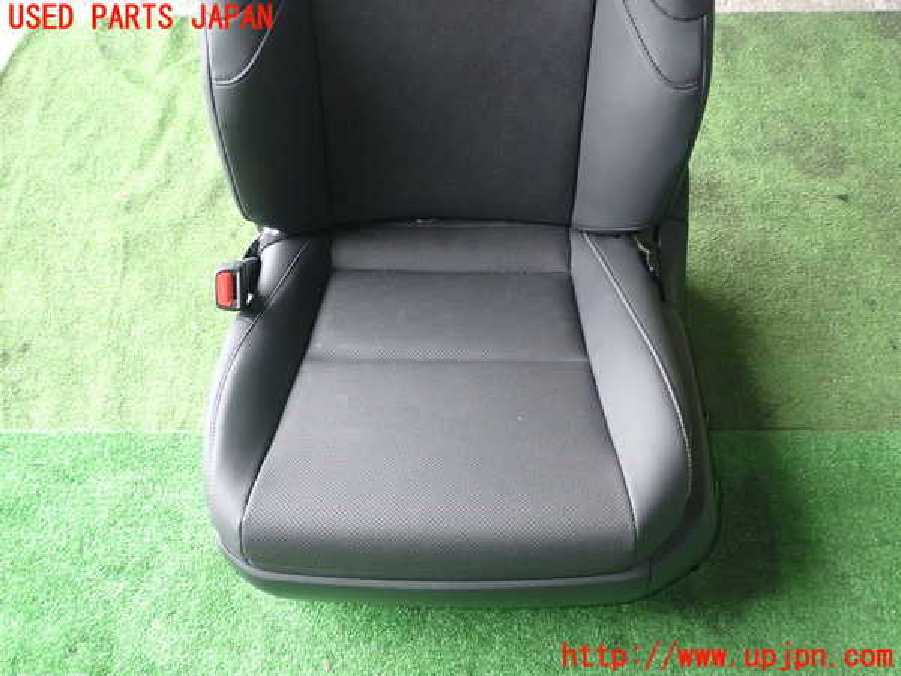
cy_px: 338
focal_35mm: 38
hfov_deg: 49.0
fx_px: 989
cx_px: 450
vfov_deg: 37.7
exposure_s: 1/40
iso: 320
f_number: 2.7
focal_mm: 6.83
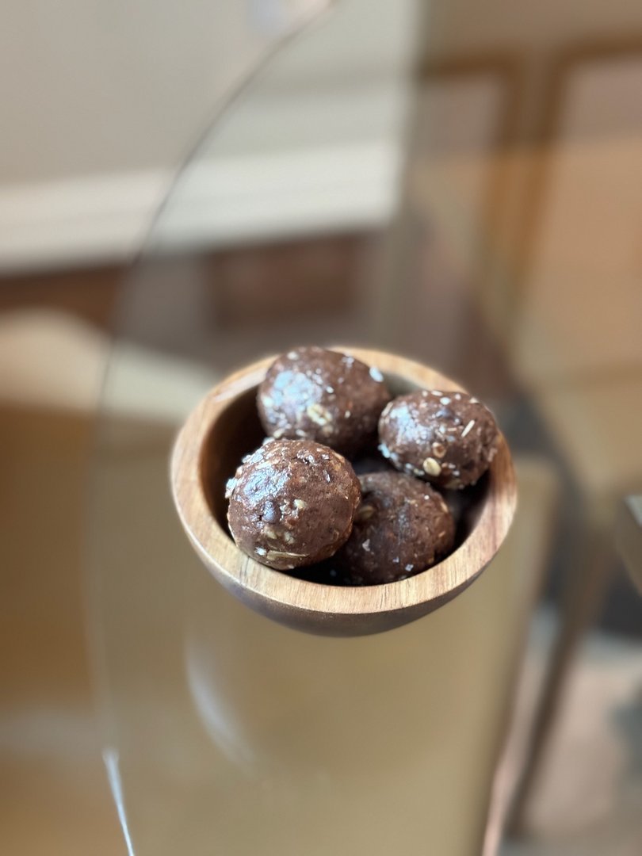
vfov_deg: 39.7
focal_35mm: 48
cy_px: 428
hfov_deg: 30.3
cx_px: 321
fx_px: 1187
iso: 500
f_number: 1.78
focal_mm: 6.76
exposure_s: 1/30
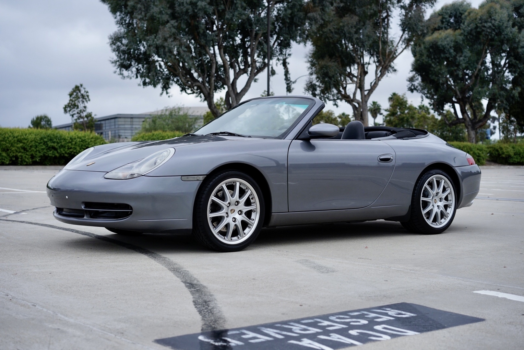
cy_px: 175
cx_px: 262
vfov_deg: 24.7
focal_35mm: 55
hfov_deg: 36.2
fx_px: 801
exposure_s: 1/1000
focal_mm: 55
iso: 320
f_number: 4
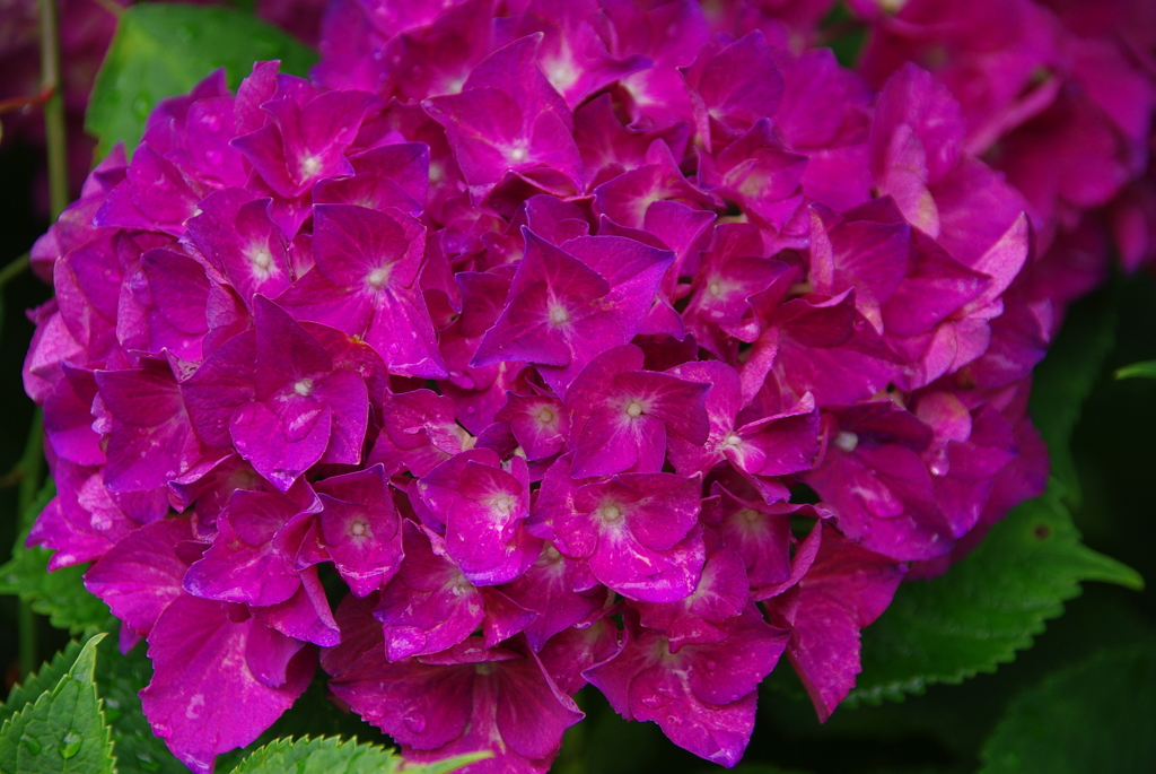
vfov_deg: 8.1
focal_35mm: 169
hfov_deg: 12.1
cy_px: 387
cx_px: 578
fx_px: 5432
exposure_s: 1/125
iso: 200
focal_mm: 113
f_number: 5.6
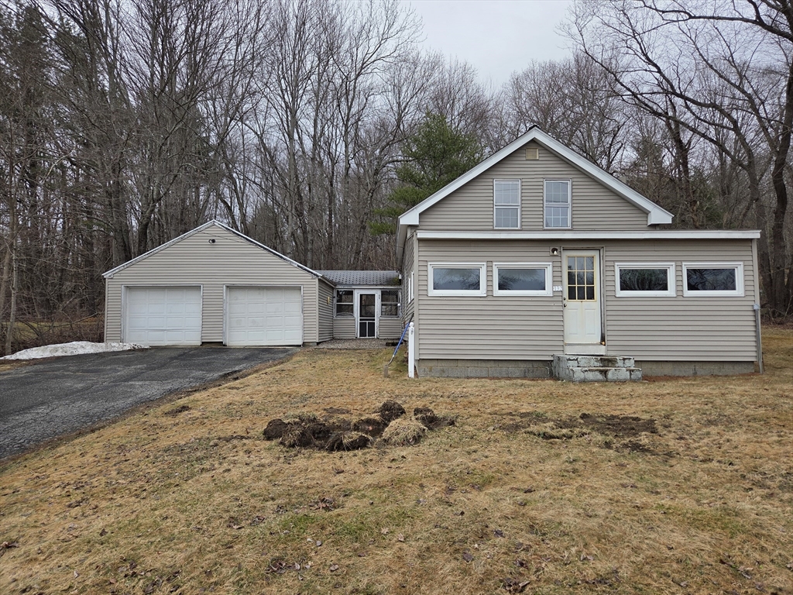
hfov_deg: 73.9
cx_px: 396
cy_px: 298
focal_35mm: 23
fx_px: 527
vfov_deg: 58.9
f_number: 1.8
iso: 80
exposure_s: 1/1636
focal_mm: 5.4
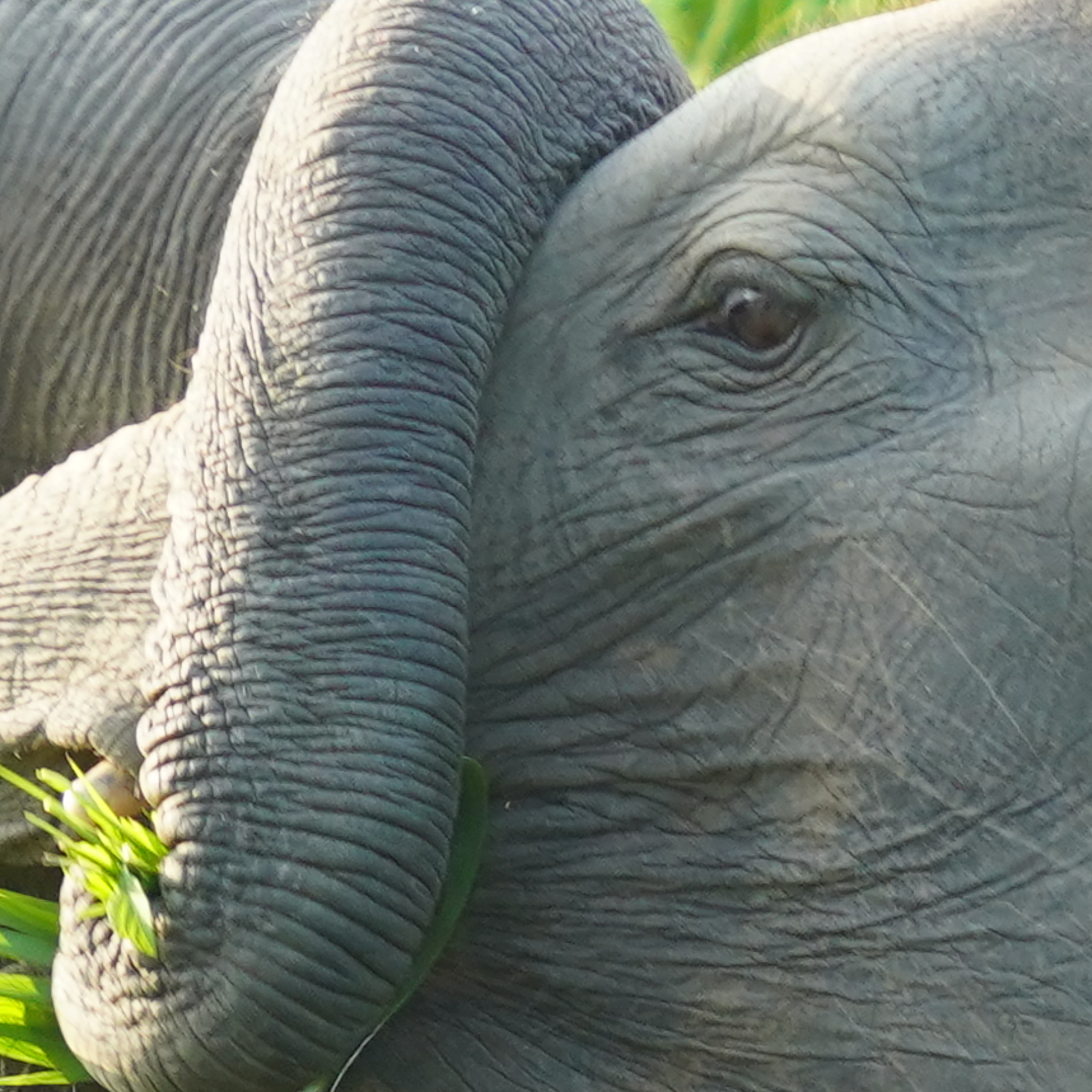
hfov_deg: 0.8
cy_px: 781
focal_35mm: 2157
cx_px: 663
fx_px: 76975
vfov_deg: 0.8
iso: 800
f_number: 5.6
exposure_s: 1/400
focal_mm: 362.8
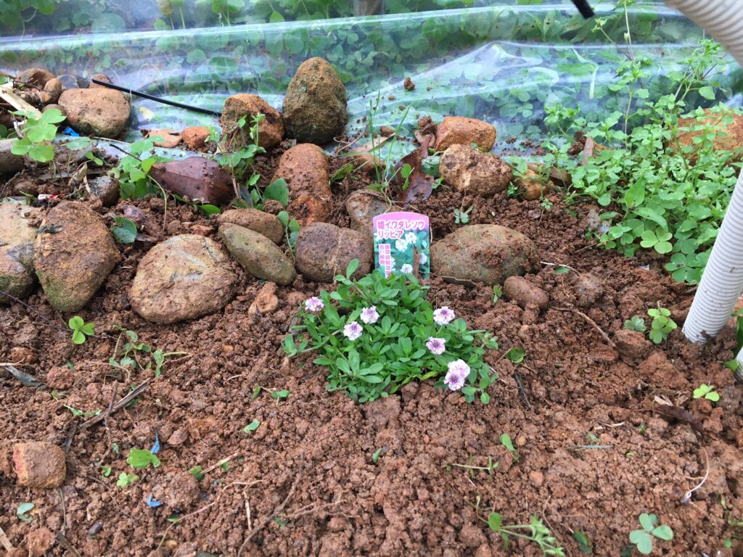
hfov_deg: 61.7
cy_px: 278
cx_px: 372
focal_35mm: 29
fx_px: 622
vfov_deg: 48.2
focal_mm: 4.15
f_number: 2.2
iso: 25
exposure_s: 1/40
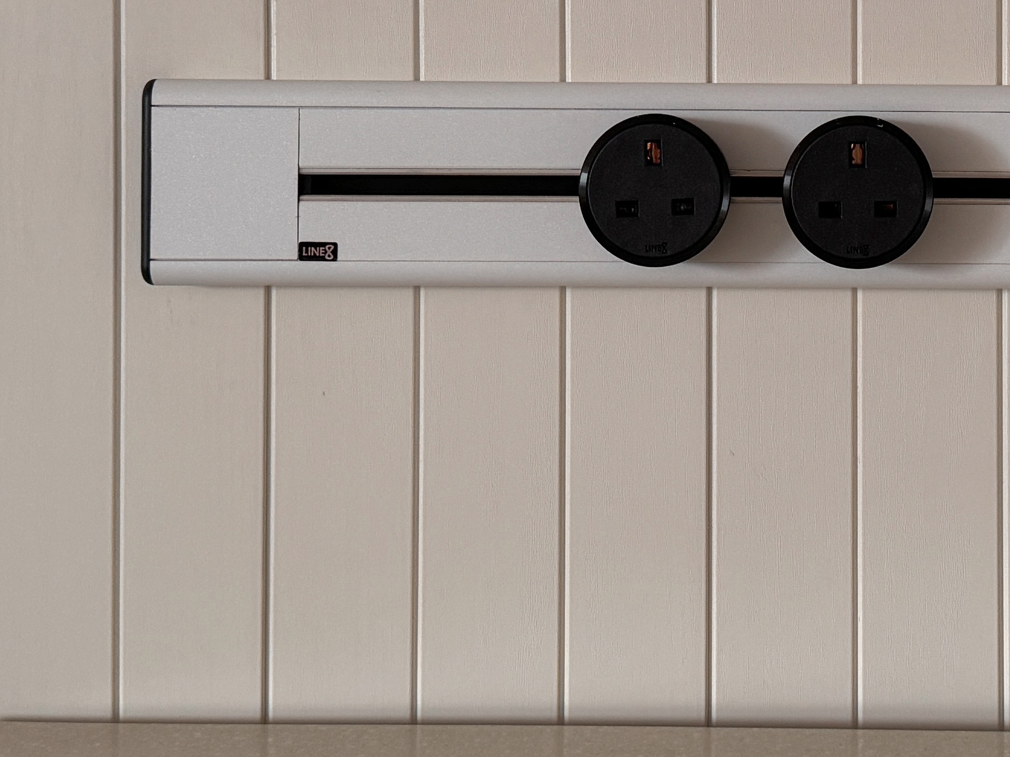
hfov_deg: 26.2
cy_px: 100
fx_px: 2130
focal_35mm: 73
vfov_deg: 19.8
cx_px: 813
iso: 200
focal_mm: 6.76
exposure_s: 1/60
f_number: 1.78
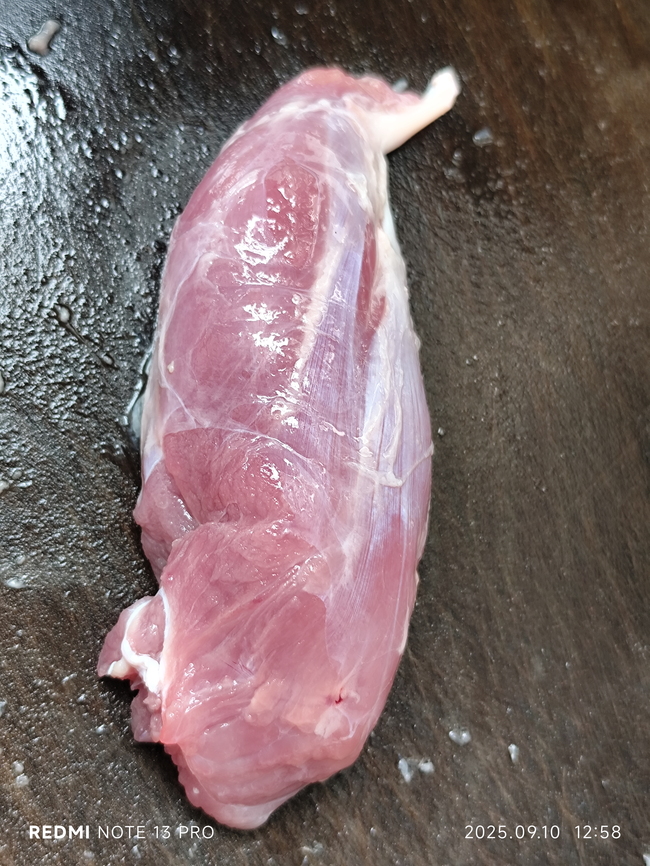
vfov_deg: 41.2
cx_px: 325
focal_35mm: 46
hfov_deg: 31.5
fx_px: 1152
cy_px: 433
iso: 200
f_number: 1.65
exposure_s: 1/50
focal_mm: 6.19
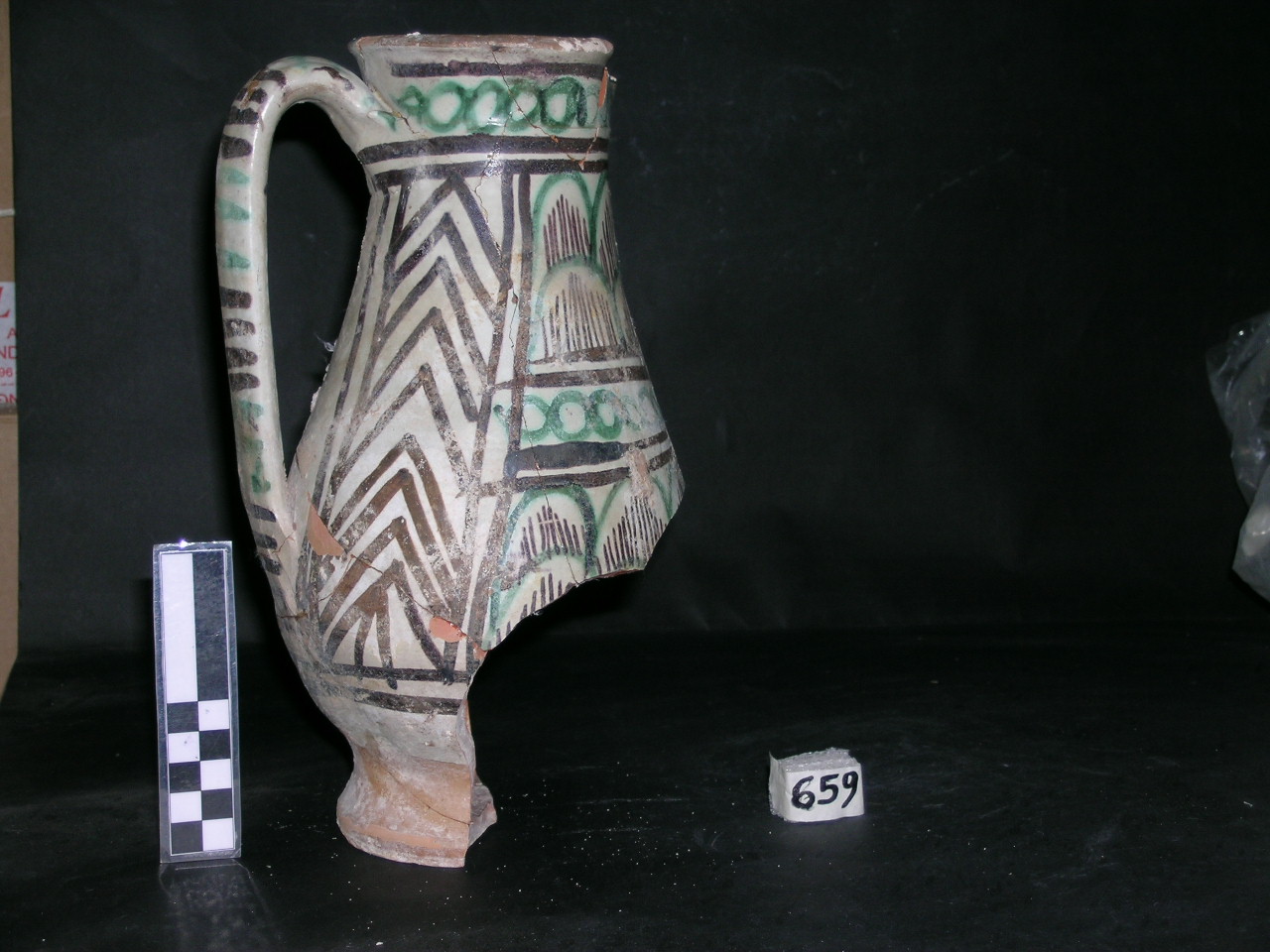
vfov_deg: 27.5
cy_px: 476
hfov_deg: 36.2
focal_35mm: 53
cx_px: 635
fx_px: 1944
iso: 50
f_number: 3.5
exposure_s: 1/60.1
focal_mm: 11.1
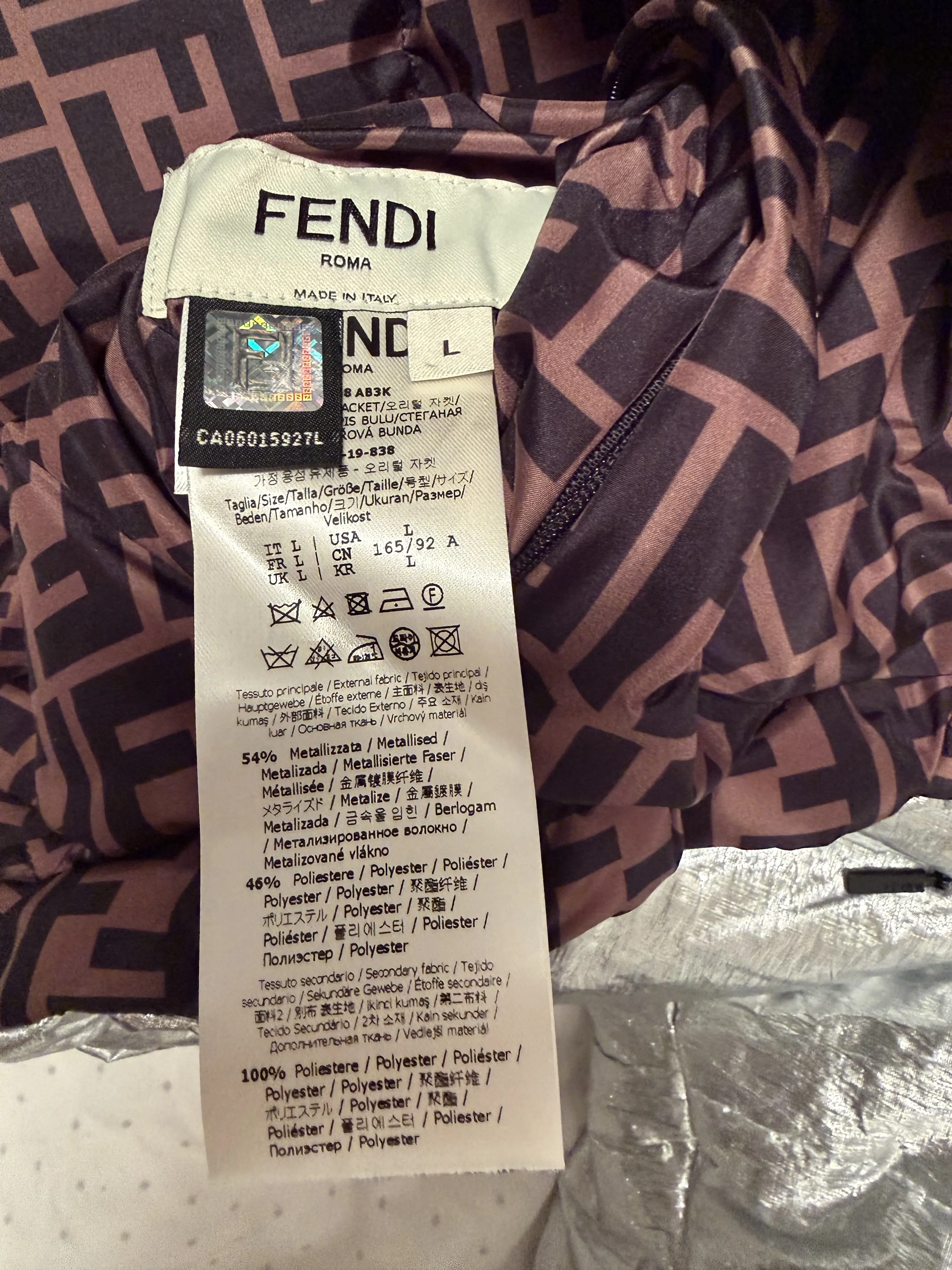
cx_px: 476
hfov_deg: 56.8
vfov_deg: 71.6
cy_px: 635
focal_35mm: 24
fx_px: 880
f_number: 2.2
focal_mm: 2.22
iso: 500
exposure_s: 1/50
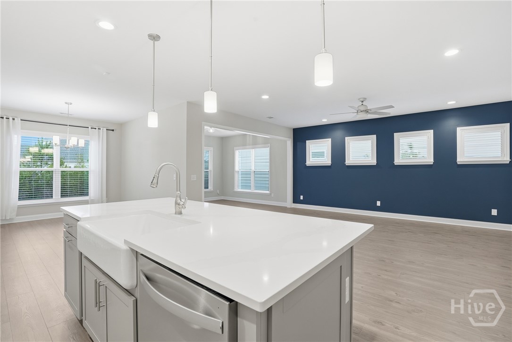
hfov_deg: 96.7
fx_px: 228
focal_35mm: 16
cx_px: 256
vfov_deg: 73.8
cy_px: 171
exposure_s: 1/125
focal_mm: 16
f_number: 8
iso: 320
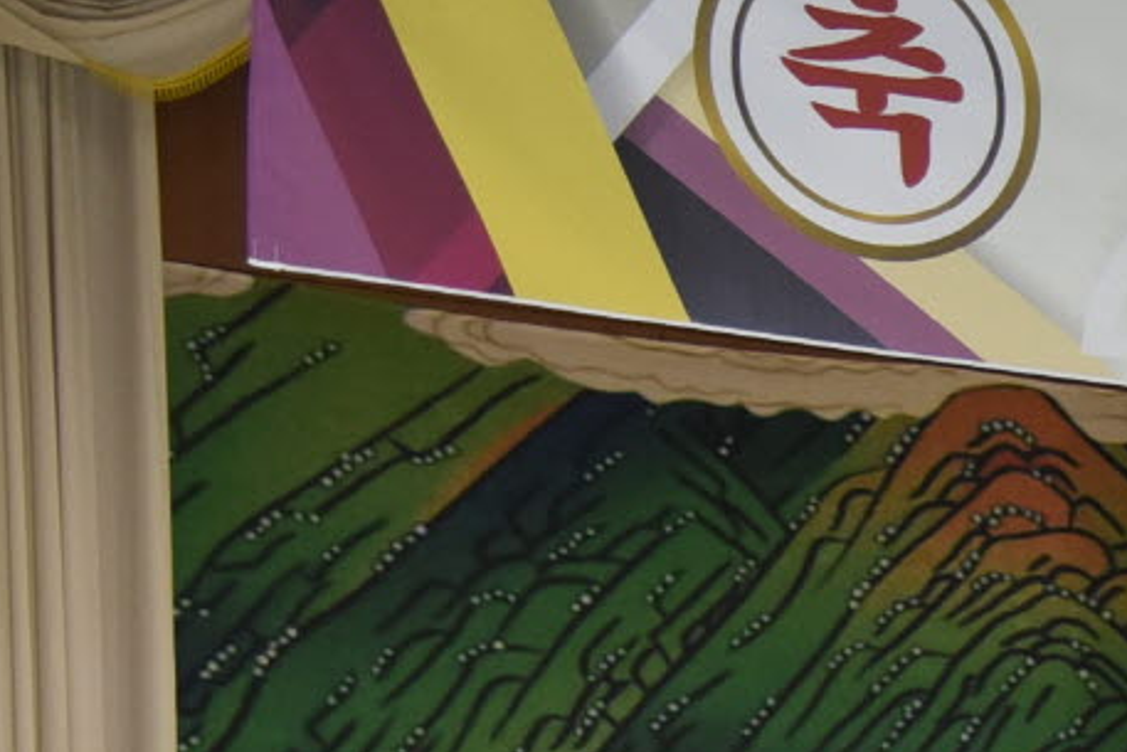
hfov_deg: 8.4
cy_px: 1932
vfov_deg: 5.7
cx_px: 2441
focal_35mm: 231
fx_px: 7233
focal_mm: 44
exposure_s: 1/125
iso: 800
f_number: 4.5
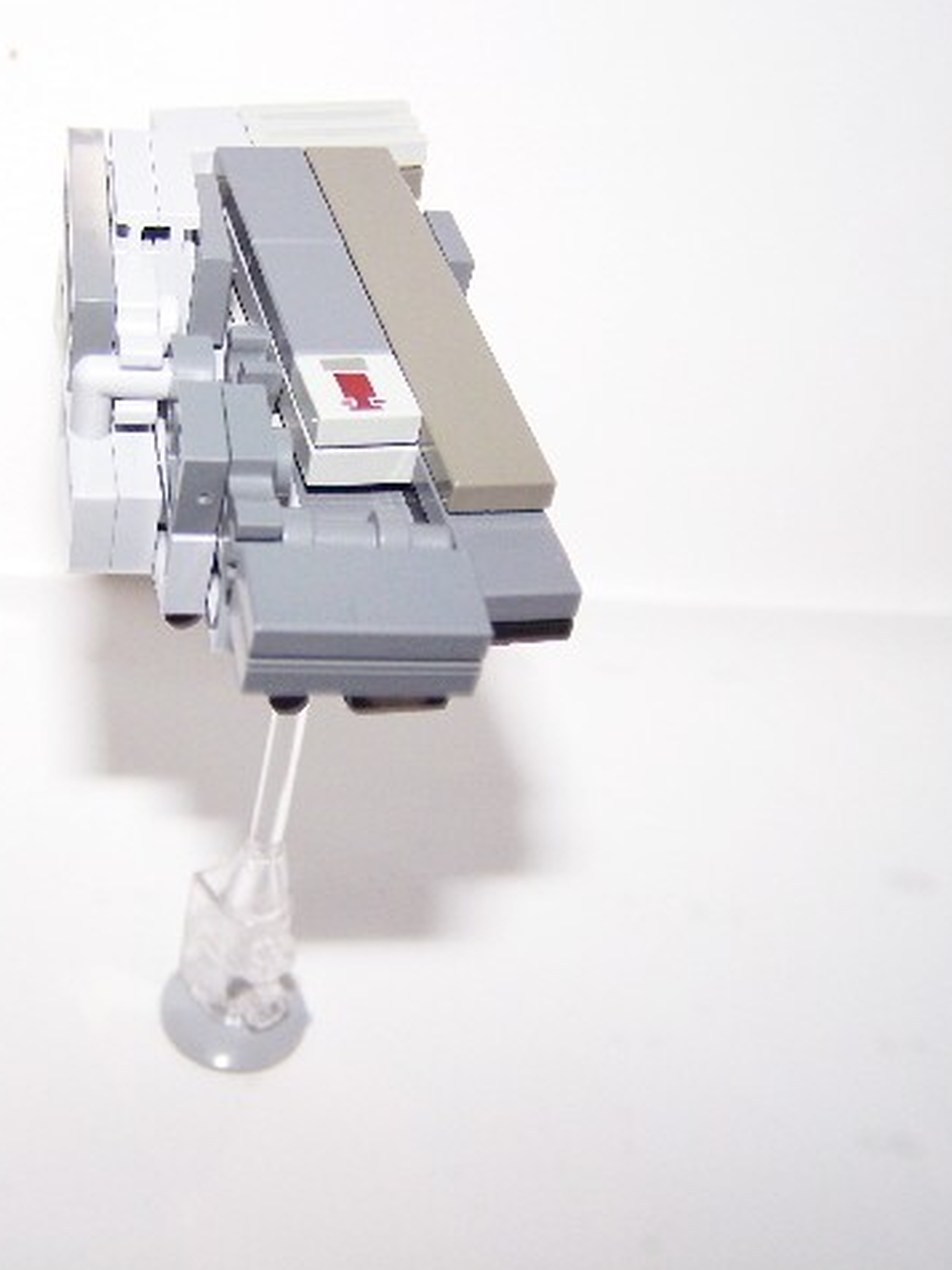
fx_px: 1870
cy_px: 636
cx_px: 345
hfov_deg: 28.4
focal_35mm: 51
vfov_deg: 37.5
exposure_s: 1/60
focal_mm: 6.3
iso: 80
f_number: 2.8
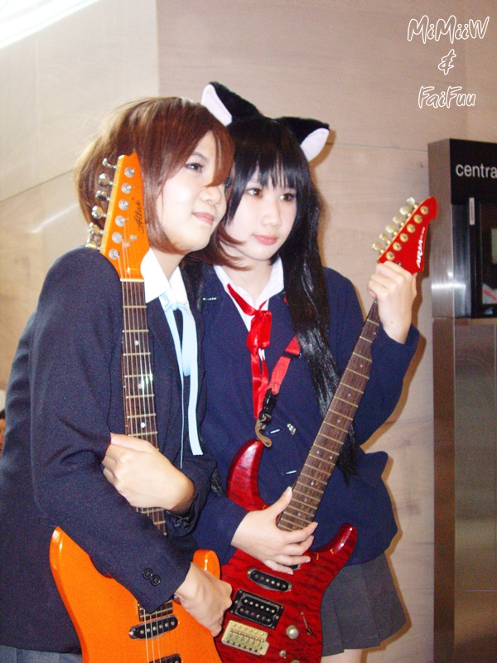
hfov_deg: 31.5
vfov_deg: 41.2
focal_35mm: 46
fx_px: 881
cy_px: 332
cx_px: 248
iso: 400
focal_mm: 9.6
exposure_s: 1/50
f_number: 3.1
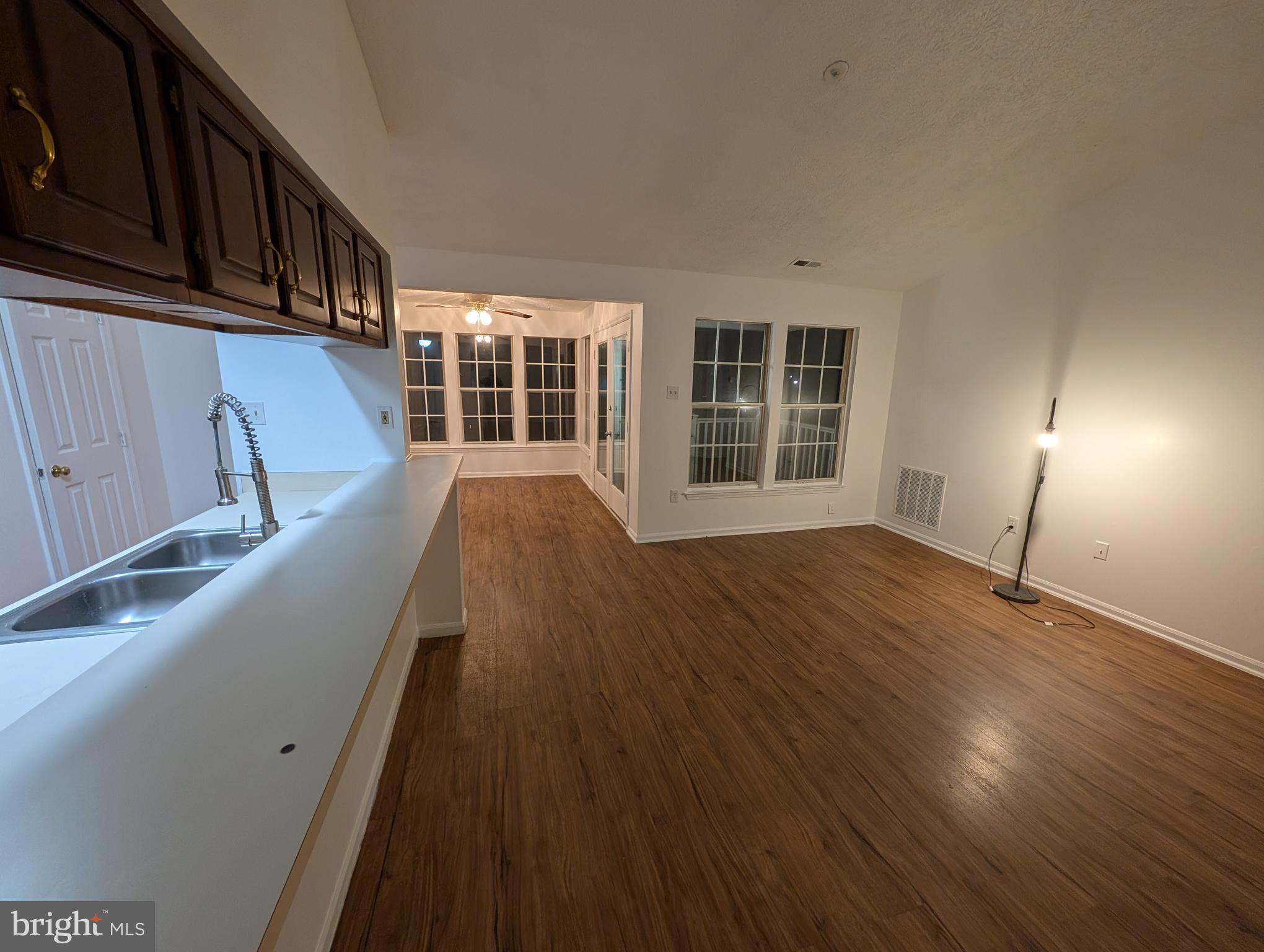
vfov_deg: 94.6
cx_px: 632
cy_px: 476
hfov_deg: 110.5
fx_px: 439
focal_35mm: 12
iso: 242
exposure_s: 1/60
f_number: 1.7
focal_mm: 2.02
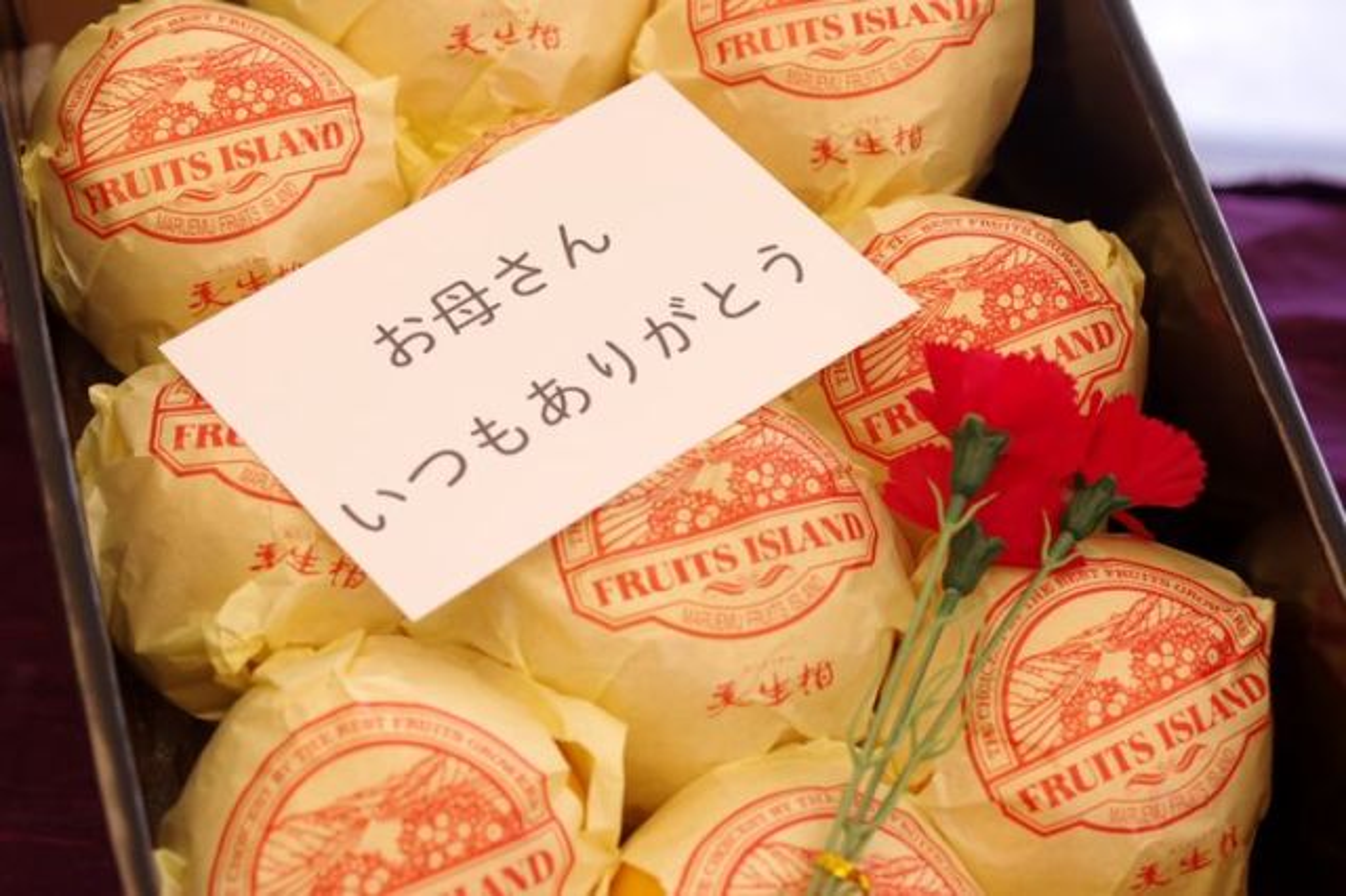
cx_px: 673
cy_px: 448
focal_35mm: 75
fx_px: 2803
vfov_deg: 18.2
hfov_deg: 27.0
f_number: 4
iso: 400
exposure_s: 1/100
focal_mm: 50
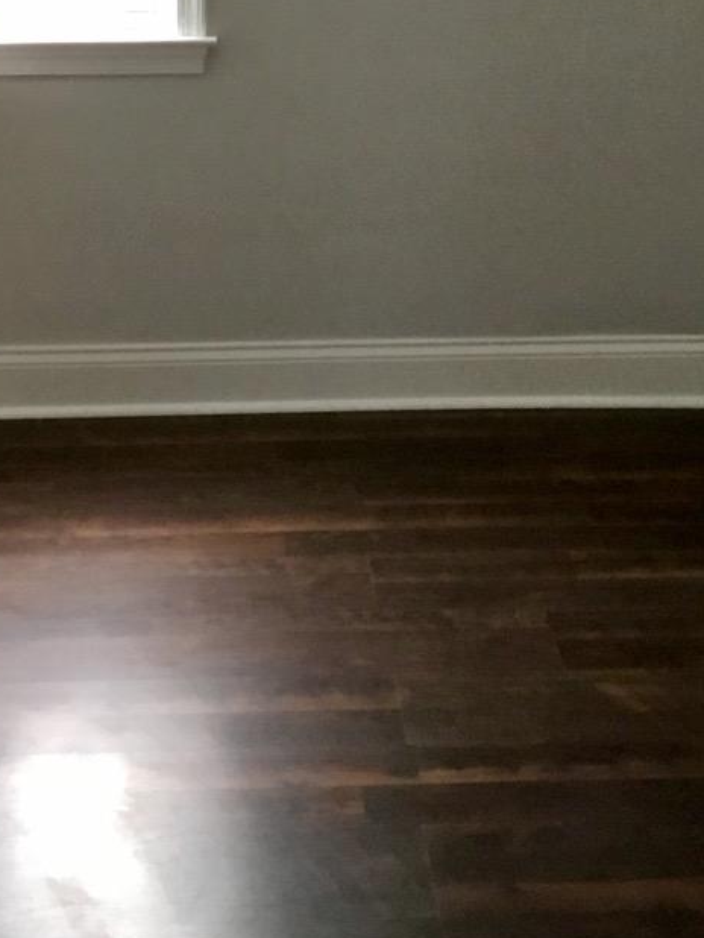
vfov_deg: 24.2
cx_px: 294
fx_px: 2087
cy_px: 11
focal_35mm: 77
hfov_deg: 19.1
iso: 100
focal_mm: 3.3
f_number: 2.4
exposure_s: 1/30
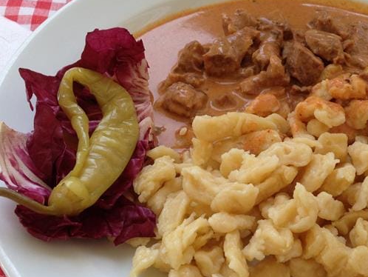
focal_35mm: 53
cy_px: 146
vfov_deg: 27.5
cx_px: 272
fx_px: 564
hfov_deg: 35.4
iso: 64
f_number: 2.4
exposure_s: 1/120
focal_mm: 4.13
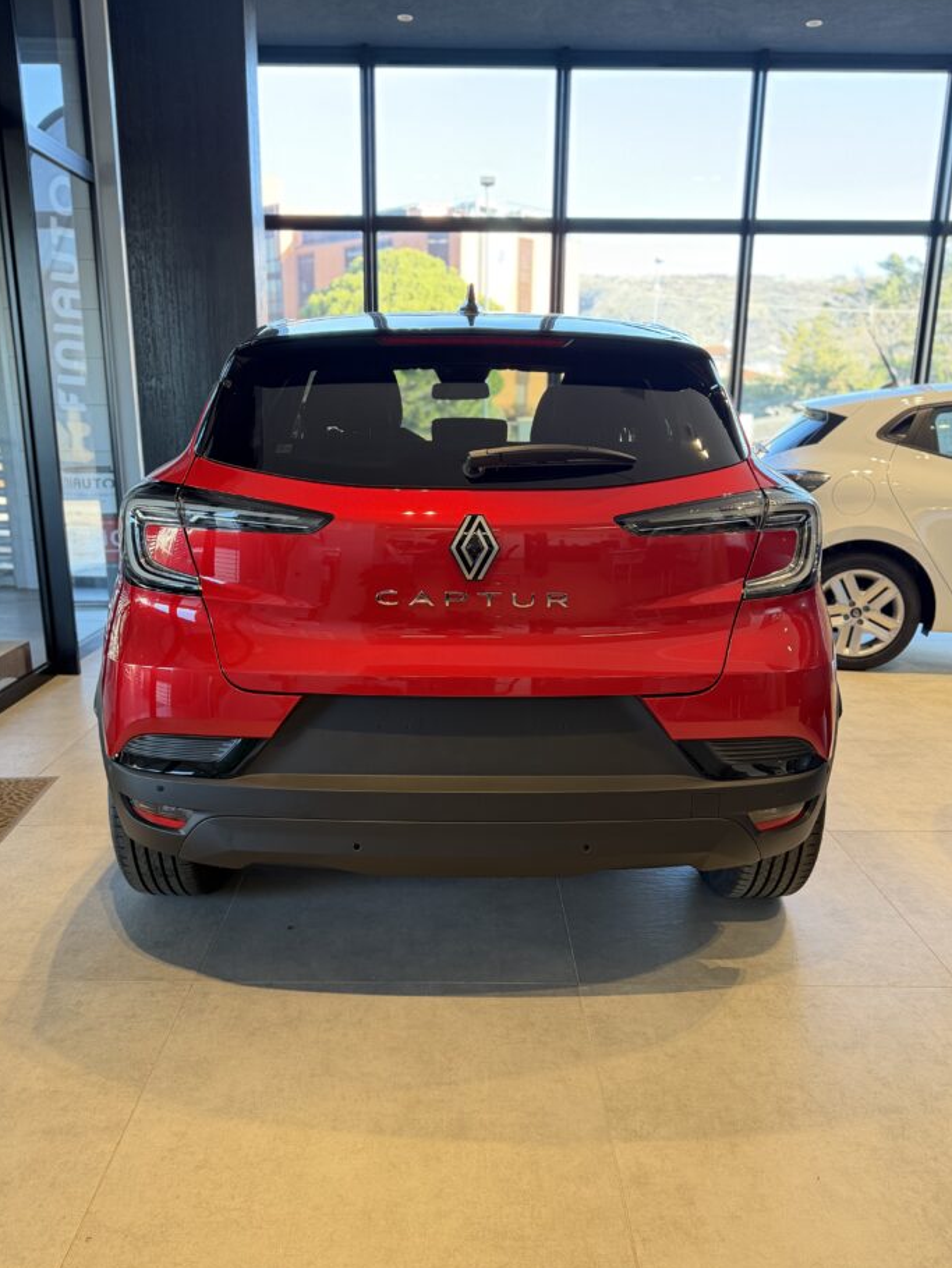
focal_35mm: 27
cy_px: 684
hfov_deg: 51.4
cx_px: 464
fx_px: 990
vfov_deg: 65.2
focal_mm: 6.76
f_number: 1.78
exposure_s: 1/100
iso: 250
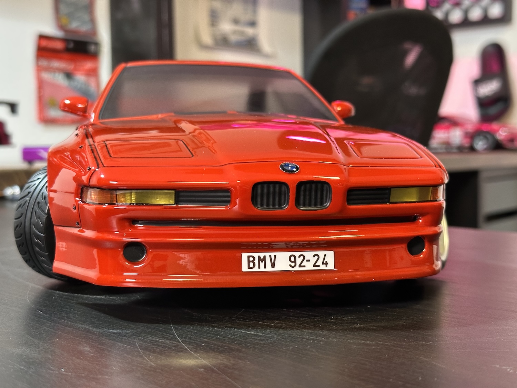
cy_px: 194
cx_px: 258
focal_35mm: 48
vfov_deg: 30.3
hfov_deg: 39.7
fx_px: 717
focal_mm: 6.86
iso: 320
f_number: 1.78
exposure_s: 1/33
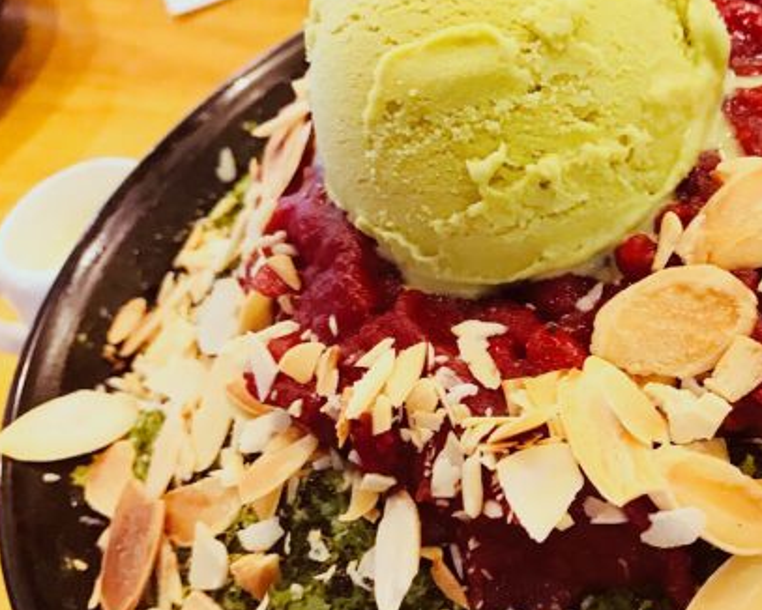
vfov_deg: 32.0
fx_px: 1060
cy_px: 371
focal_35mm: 47
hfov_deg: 38.0
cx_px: 612
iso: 100
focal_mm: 3.99
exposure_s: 1/17
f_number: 1.8
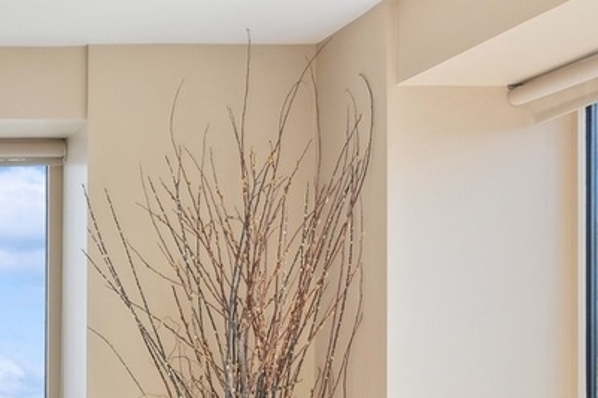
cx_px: -188
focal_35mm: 97
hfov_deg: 19.4
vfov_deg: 13.9
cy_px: 379
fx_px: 1611
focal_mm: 24
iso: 320
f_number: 8
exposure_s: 1/125
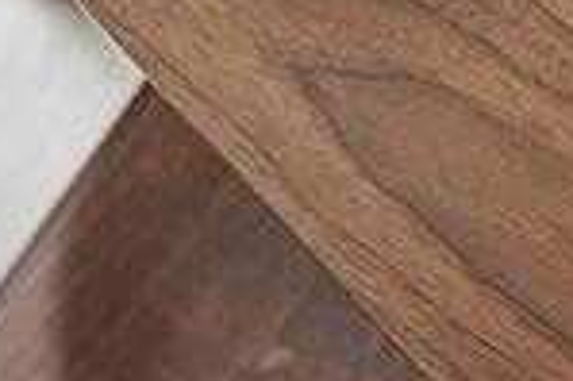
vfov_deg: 6.7
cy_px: 27
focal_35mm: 204
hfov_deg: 9.4
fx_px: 3243
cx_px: 1152
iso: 320
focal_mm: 35
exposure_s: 1/80
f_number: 2.8
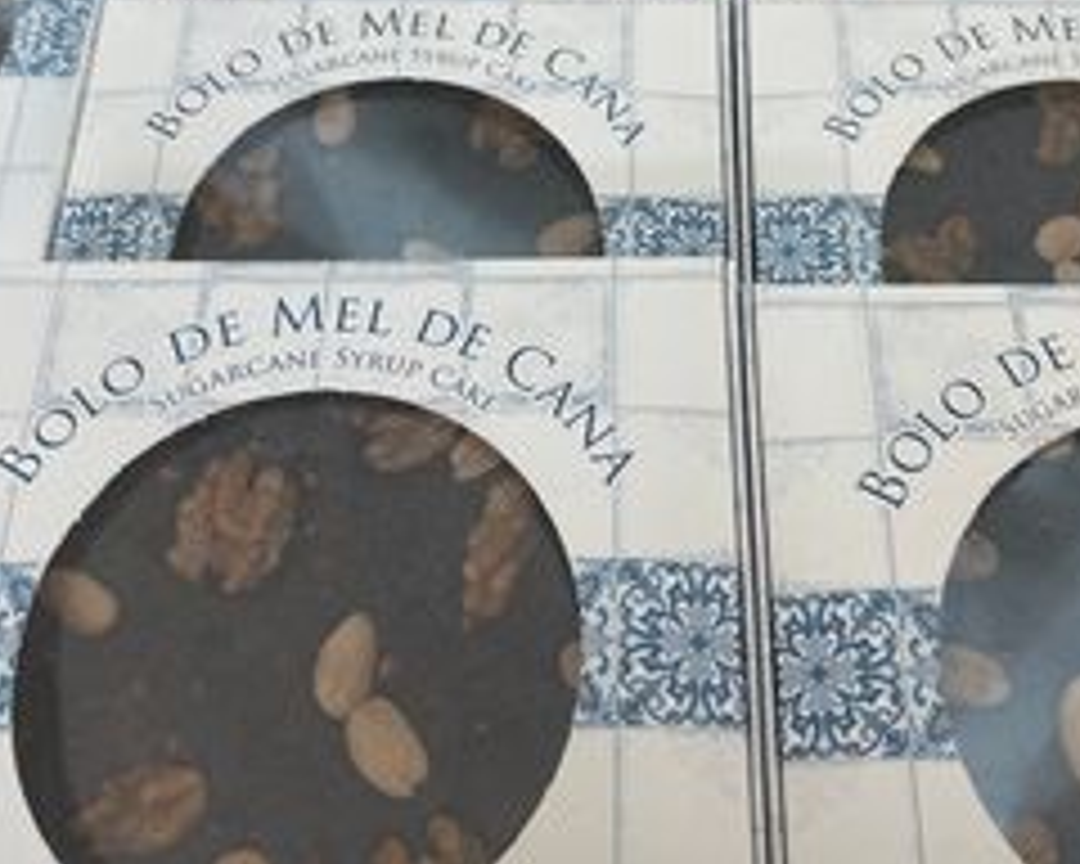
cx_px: 608
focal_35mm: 45
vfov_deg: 32.9
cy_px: 243
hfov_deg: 41.1
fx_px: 1438
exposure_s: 1/100
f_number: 1.6
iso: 50
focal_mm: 5.1
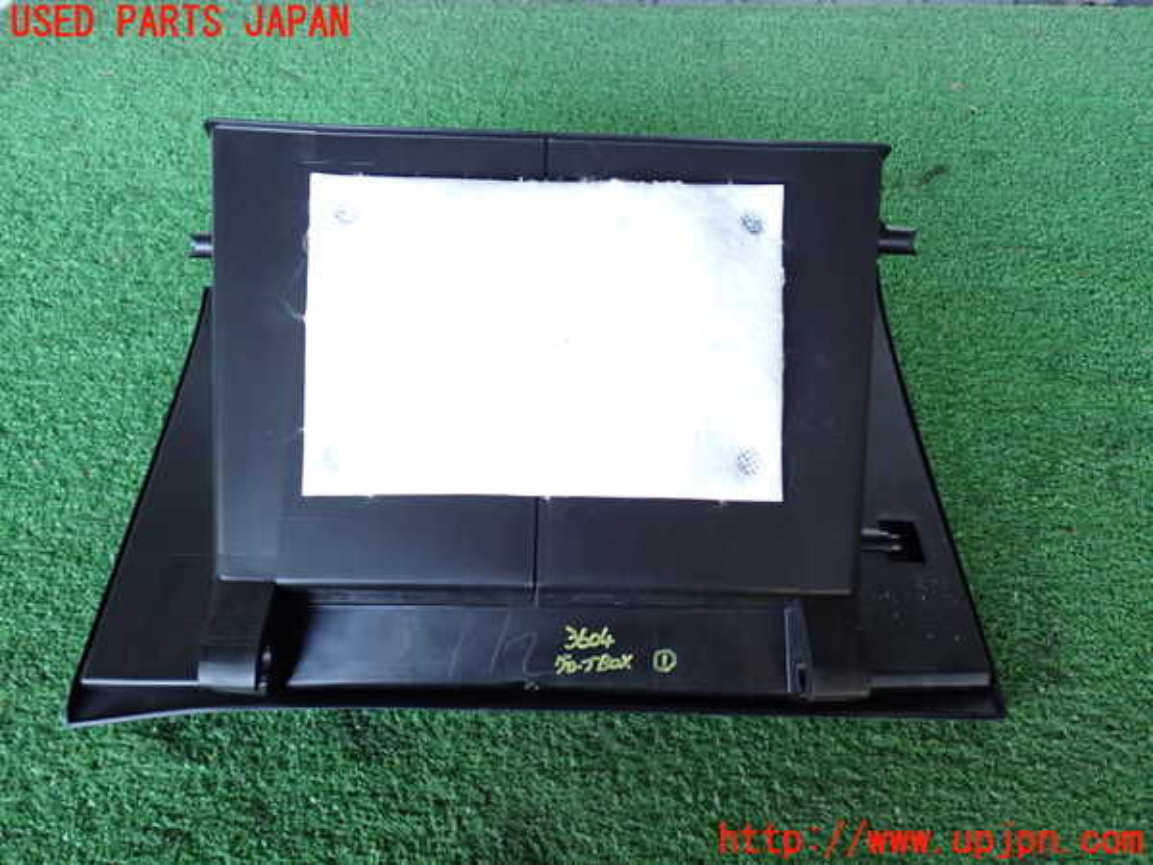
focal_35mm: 32
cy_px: 432
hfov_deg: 56.8
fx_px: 1066
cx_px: 576
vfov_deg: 44.2
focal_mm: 5.79
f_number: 2.4
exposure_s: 1/30
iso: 200
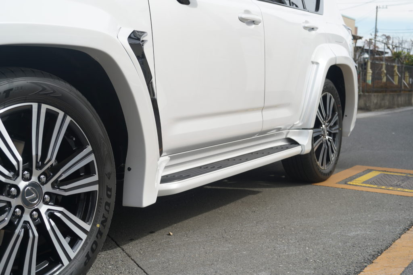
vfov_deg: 28.7
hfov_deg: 41.9
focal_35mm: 47
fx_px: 539
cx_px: 206
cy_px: 138
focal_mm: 47
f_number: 6.3
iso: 100
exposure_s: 1/100
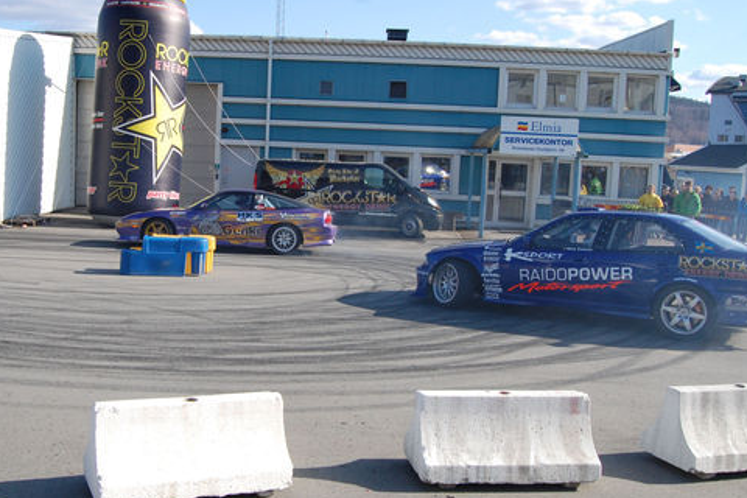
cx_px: 282
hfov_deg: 52.6
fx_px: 747
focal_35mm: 36
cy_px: 227
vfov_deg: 36.8
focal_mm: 18
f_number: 11
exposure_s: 1/320
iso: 400
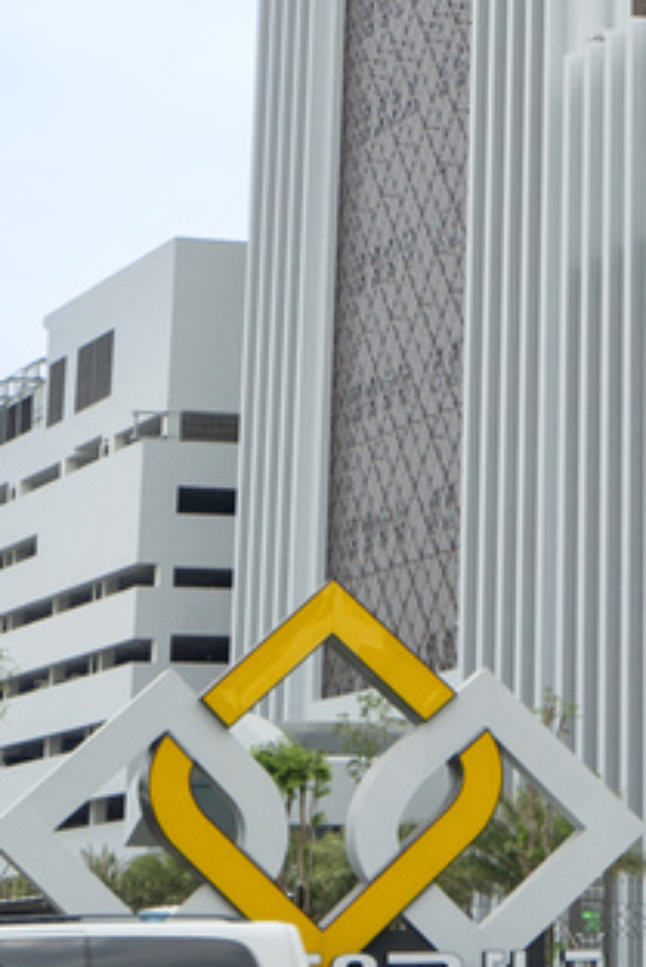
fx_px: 3656
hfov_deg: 9.8
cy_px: -524
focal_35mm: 136
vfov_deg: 14.0
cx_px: 909
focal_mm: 38
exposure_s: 1/250
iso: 160
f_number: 7.1
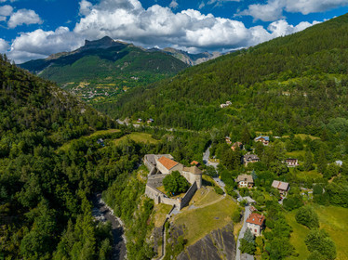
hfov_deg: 71.6
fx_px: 241
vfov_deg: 56.8
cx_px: 174
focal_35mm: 24
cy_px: 130
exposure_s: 1/500
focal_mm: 12.3
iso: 200
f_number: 11
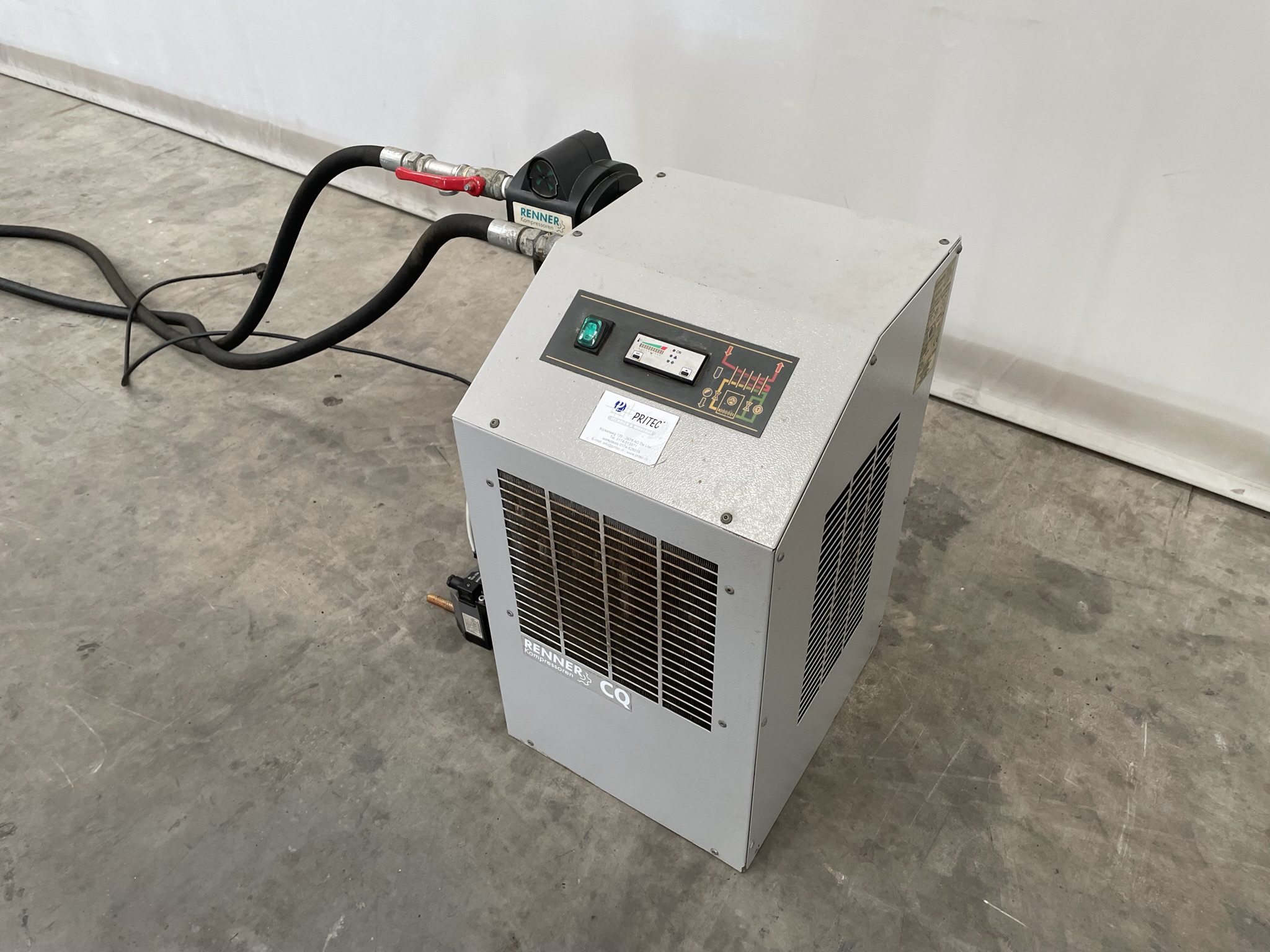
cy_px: 476
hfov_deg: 67.3
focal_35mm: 26
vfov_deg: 53.1
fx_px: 954
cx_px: 635
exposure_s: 1/105
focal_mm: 4.2
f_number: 1.6
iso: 125
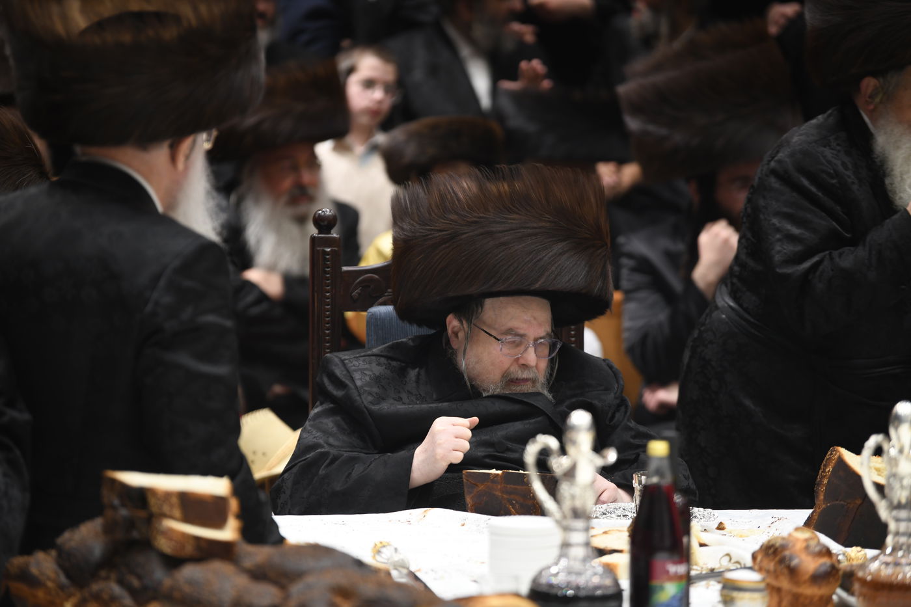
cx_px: 456
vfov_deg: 7.8
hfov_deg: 11.7
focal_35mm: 175
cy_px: 304
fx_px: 4428
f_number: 2.8
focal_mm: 175
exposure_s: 1/125
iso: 640
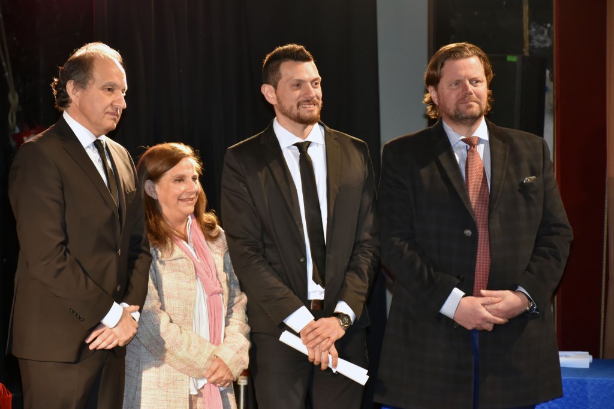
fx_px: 2303
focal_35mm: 135
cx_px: 307
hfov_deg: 15.2
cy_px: 204
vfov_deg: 10.2
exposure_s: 1/80
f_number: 5.3
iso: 800
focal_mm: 90
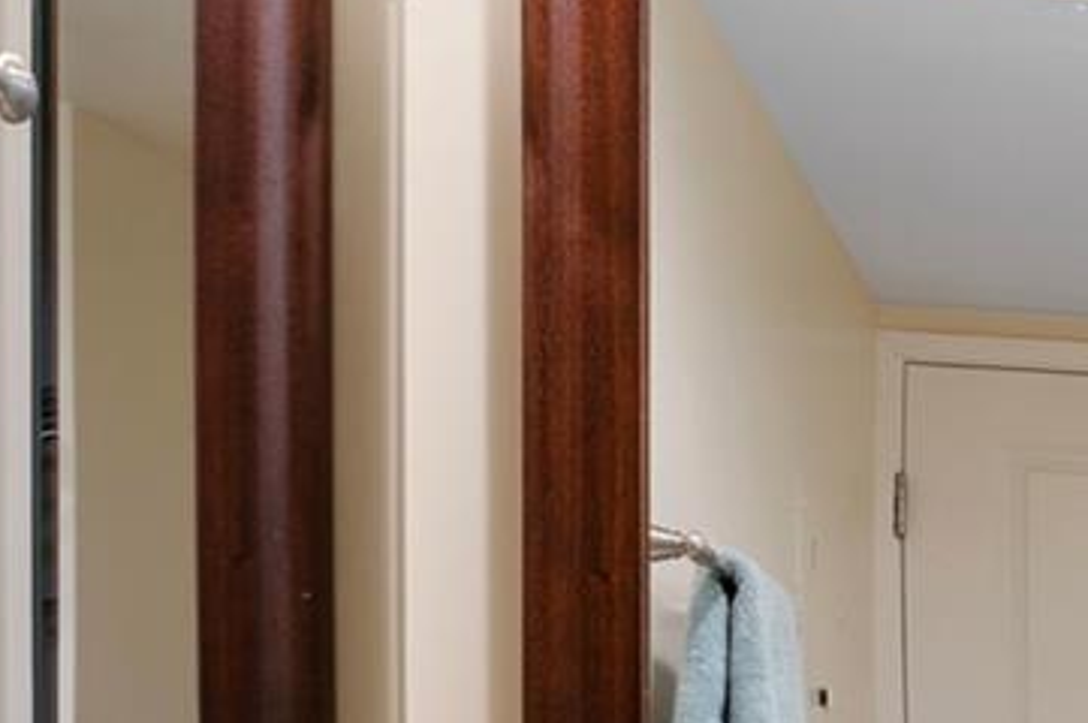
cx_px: 1893
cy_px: 946
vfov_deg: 17.9
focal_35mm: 71
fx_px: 2144
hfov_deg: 20.9
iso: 100
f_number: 9
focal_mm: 16
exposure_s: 1/50
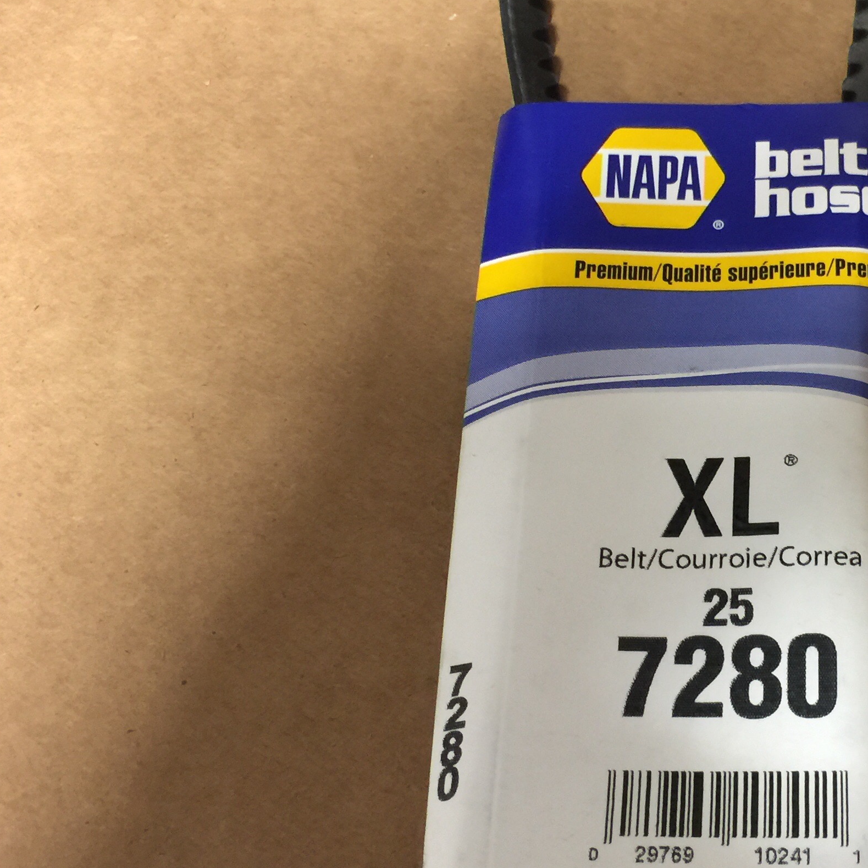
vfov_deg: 32.2
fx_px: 1504
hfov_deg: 31.3
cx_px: 714
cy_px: 474
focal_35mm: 53
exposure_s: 1/4
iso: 64
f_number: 2.2
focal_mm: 4.15
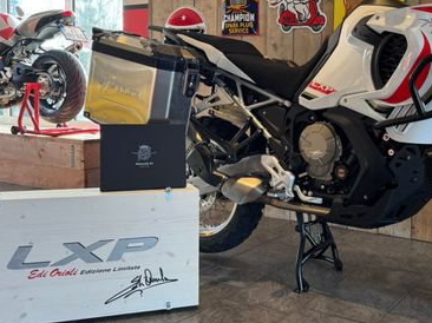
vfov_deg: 34.2
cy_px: 130
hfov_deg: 43.4
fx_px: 524
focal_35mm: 42
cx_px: 325
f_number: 1.78
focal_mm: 6.76
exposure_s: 1/100
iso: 80
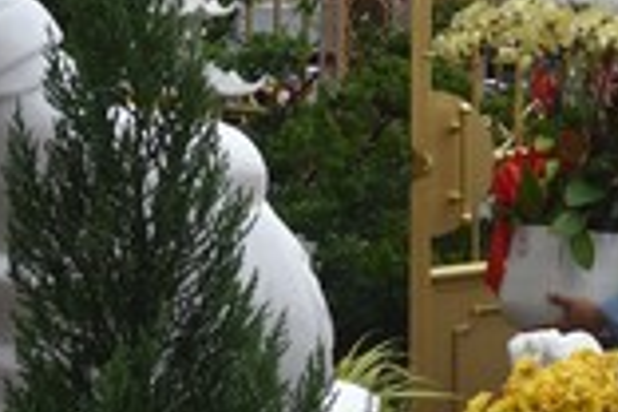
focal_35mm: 129
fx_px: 2214
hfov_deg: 14.4
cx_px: 1034
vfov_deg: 10.5
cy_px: -48
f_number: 7.1
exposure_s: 1/200
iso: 400
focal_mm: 31
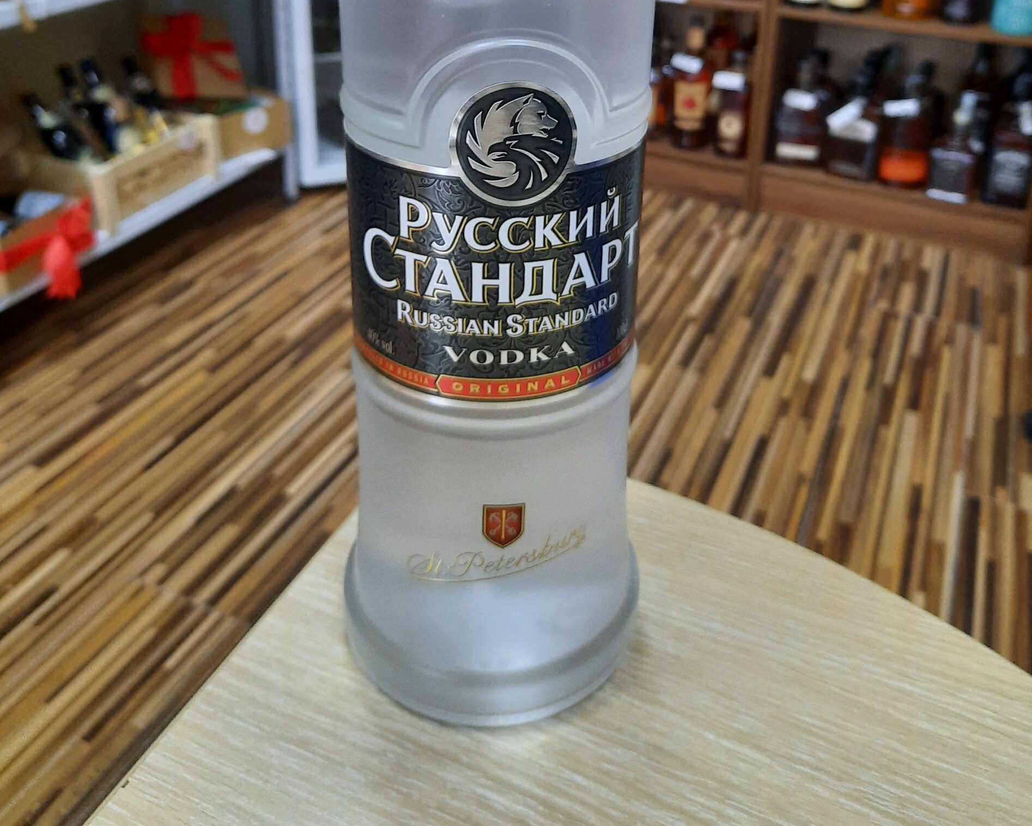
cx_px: 515
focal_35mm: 33
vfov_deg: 42.3
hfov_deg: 54.2
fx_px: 1008
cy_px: 153
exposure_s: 1/33
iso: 400
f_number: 2
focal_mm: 4.6
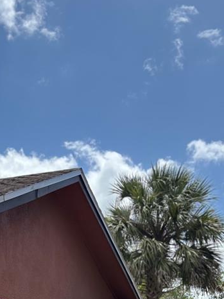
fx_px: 579
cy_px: 359
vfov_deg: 25.9
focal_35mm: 67
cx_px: 21
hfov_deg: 21.4
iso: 50
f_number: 1.6
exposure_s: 1/2778
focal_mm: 5.96
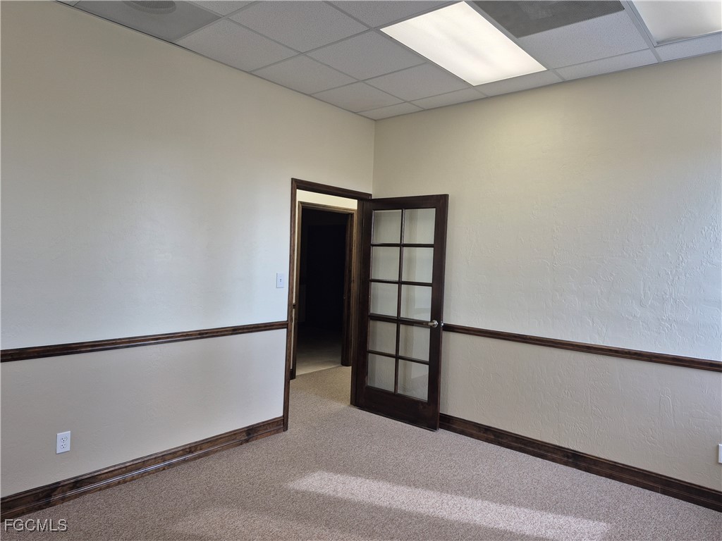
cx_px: 361
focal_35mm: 23
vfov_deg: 58.9
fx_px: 480
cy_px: 270
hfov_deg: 73.9
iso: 50
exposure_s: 1/120
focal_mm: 5.4
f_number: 1.8
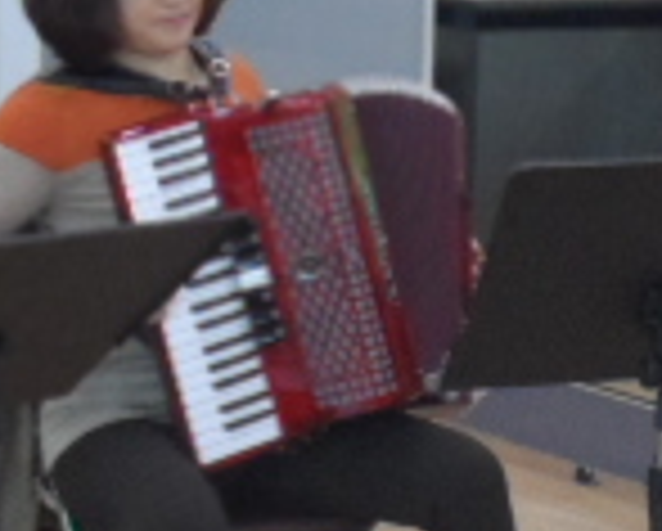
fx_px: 4002
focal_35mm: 204
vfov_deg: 7.6
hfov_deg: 9.3
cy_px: 522
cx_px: 838
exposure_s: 1/30
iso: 240
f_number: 3.5
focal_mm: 5.7
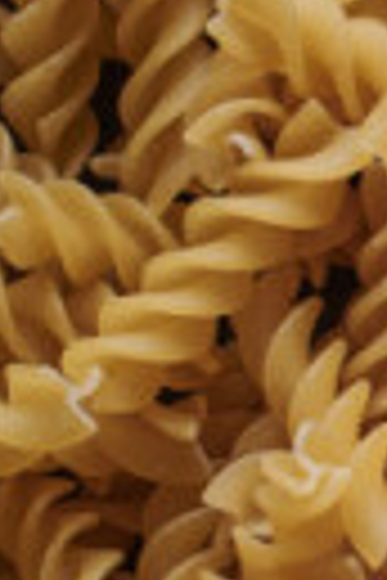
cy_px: 450
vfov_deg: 6.7
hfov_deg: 4.1
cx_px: 1755
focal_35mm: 309
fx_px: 4982
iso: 160
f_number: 8
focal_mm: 50
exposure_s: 1/100
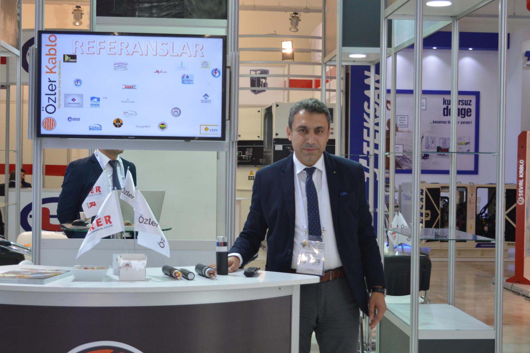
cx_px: 265
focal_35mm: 60
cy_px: 176
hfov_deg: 33.4
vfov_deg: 22.6
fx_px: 883
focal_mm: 40
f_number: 5
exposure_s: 1/125
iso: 800
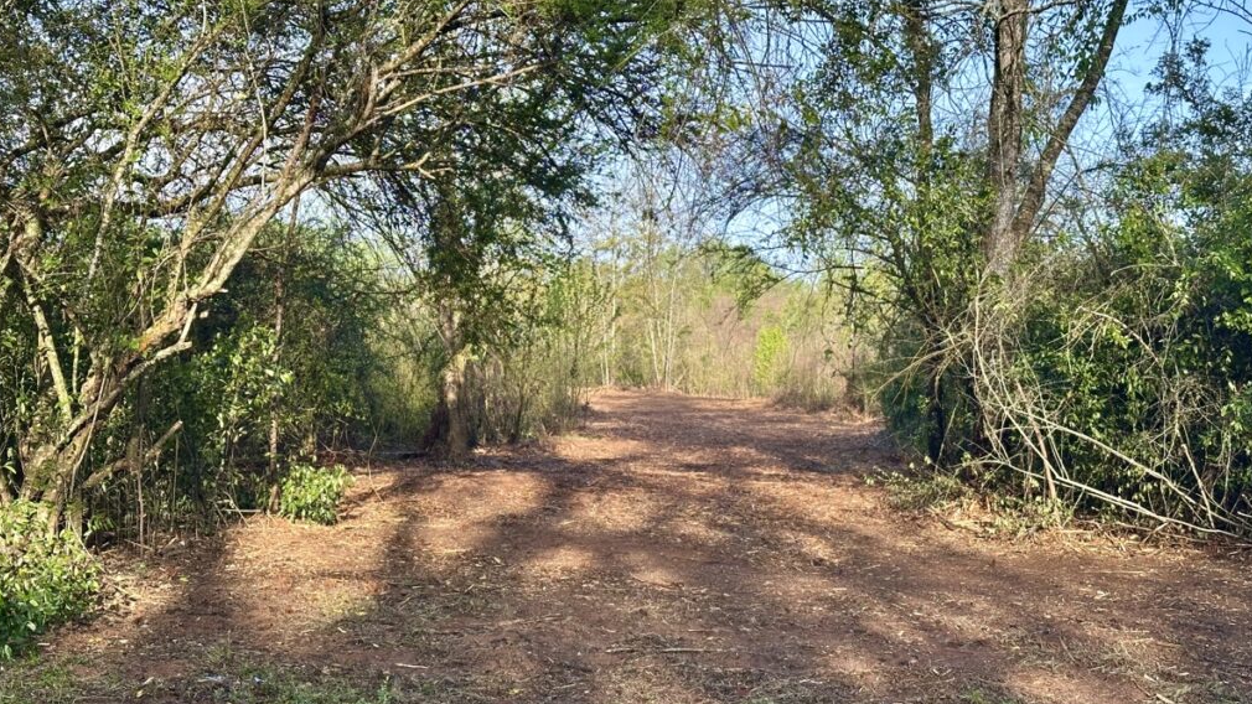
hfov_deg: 39.2
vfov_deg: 22.6
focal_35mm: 53
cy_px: 357
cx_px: 622
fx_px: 1759
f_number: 1.78
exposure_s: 1/785
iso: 64
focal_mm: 6.86
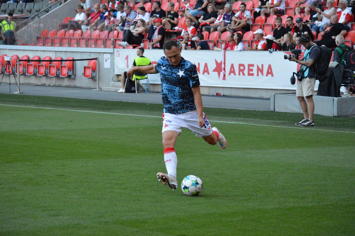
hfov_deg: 14.0
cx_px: 178
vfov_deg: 9.3
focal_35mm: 147
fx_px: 1448
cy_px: 118
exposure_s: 1/1000
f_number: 4.5
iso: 3200
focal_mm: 98
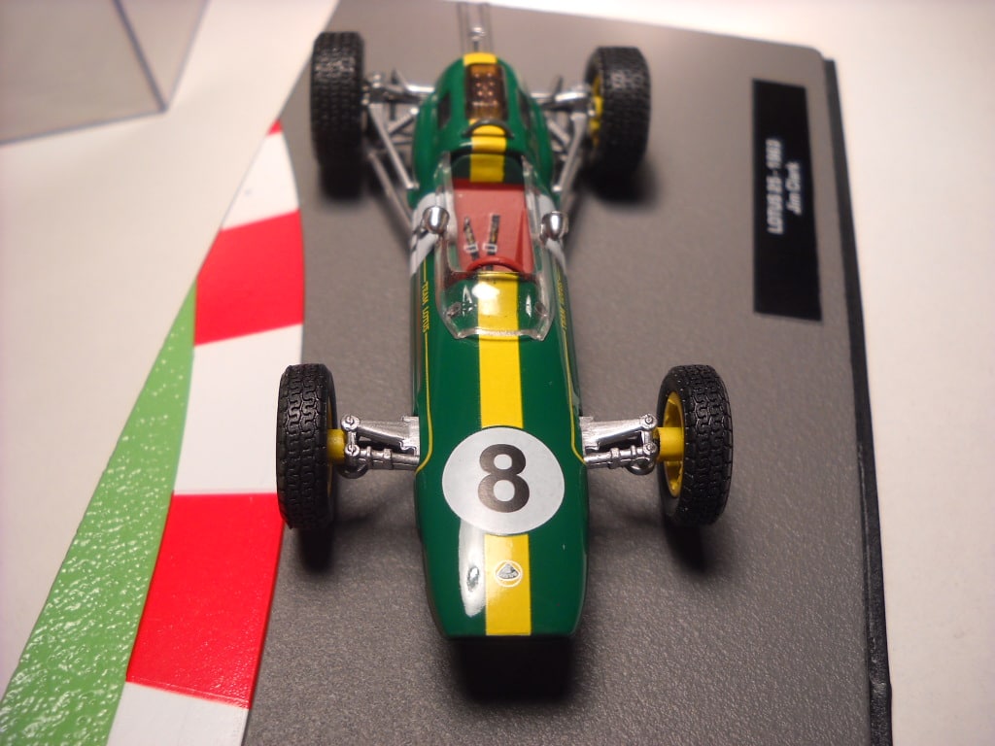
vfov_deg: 35.1
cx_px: 498
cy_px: 373
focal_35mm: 41
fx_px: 1179
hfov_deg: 45.8
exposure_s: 1/60
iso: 91
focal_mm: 6.72
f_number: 3.1
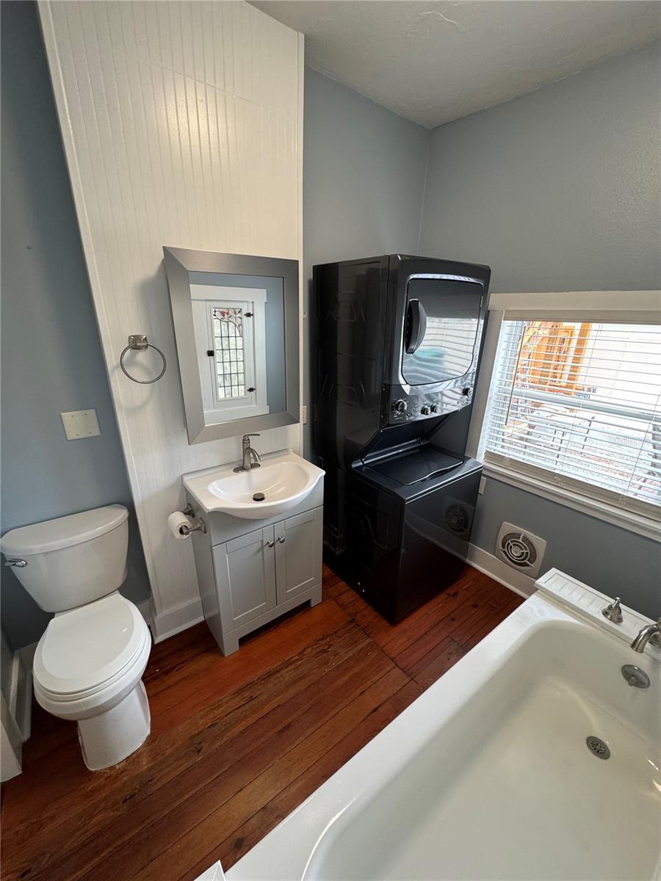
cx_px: 330
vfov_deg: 102.1
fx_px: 356
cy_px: 440
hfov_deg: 85.7
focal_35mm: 14
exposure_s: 1/60
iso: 160
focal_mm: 2.22
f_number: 2.2
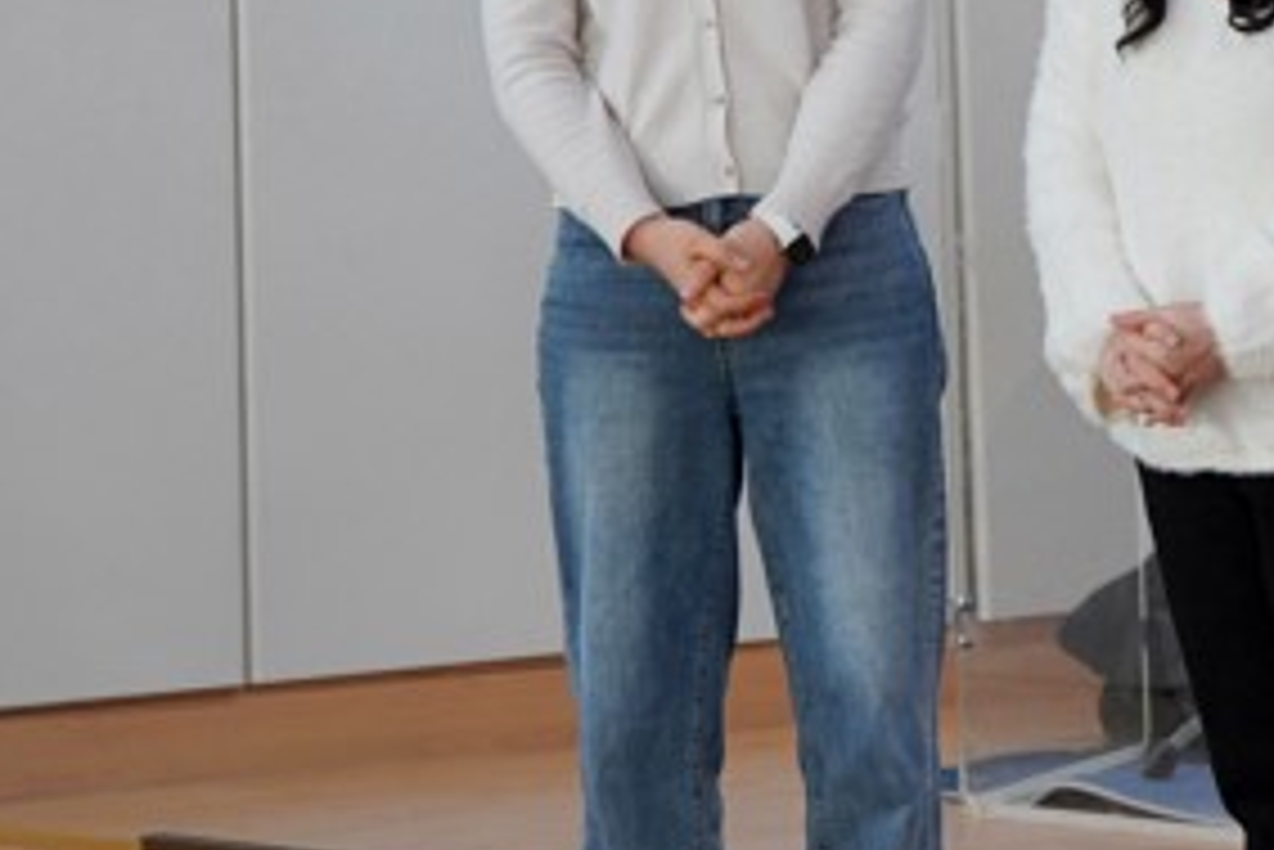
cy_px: -328
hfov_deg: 5.5
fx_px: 13277
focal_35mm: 375
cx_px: 1472
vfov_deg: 3.7
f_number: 4
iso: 1000
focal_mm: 118
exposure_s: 1/160
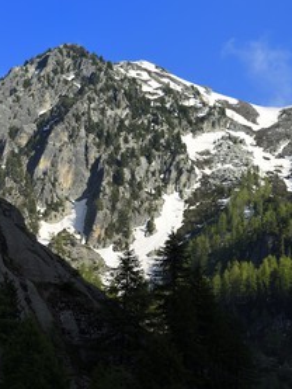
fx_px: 1719
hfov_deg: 9.7
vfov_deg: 12.9
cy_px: 194
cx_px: 215
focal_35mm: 153
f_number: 11
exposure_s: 1/200
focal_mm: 105
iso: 200
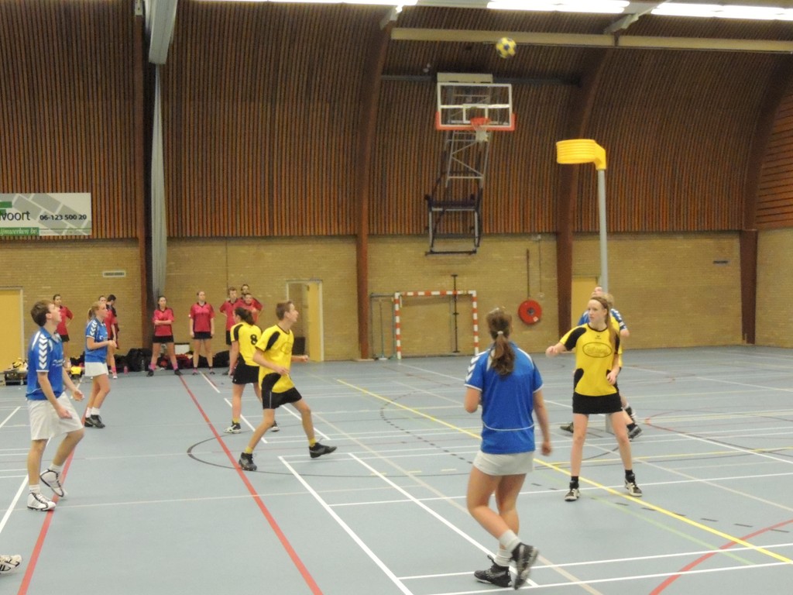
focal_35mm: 50
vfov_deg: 29.1
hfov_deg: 38.2
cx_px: 396
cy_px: 298
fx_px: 1145
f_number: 3.6
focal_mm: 8.9
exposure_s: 1/100
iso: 3200
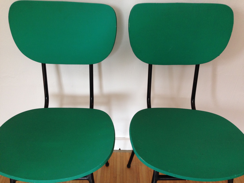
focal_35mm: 33
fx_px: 233
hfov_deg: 55.4
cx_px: 122
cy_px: 92
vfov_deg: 42.9
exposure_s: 1/20
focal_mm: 4.12
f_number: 2.4
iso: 100
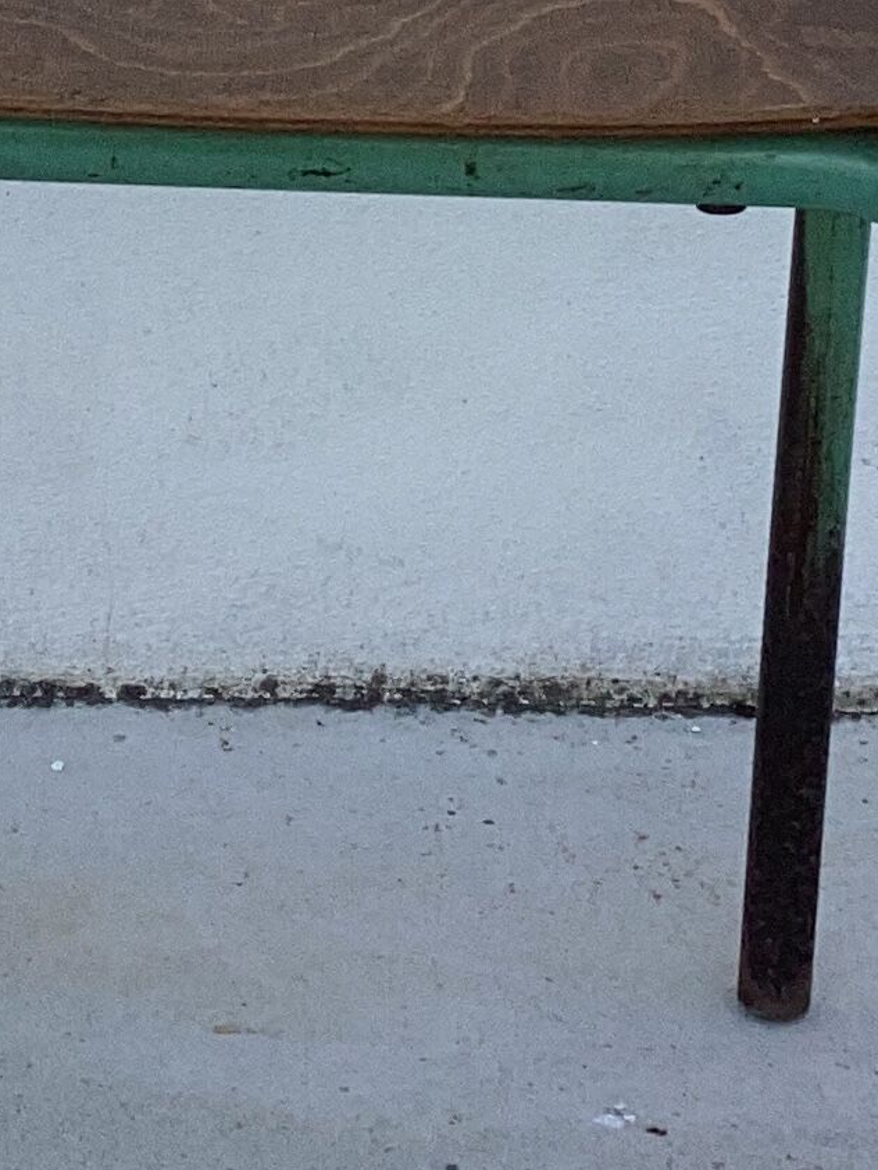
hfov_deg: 12.3
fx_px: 4059
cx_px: 325
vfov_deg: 16.0
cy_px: -46
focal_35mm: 120
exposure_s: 1/431
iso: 25
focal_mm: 3.3
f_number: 2.4
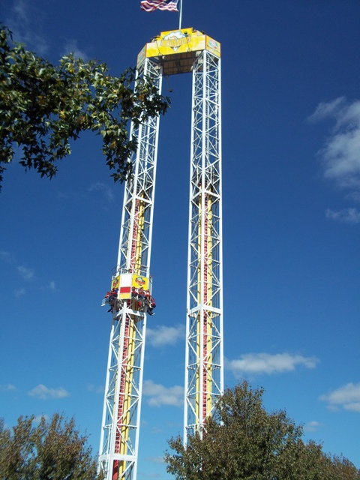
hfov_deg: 39.7
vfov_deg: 51.4
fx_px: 499
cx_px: 180
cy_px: 240
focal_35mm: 36
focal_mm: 6.5
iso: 80
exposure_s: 1/320
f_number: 8
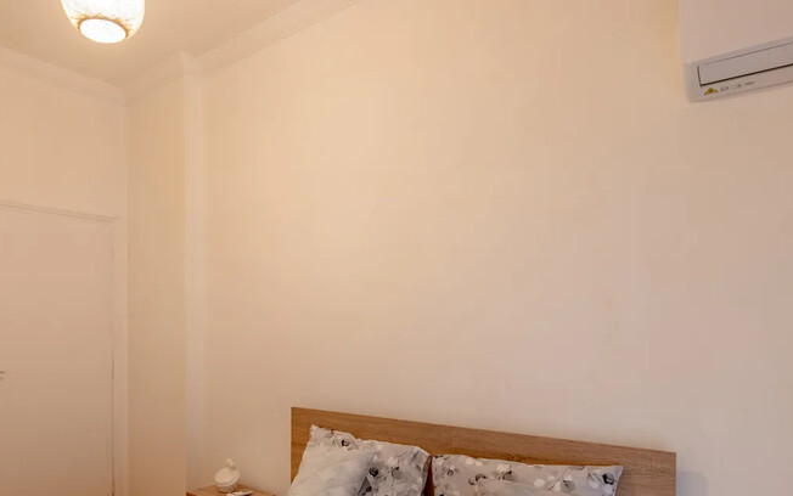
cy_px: 337
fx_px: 519
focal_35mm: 24
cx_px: 300
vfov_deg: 50.1
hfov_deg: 73.6
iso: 200
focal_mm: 15
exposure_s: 1/2
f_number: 5
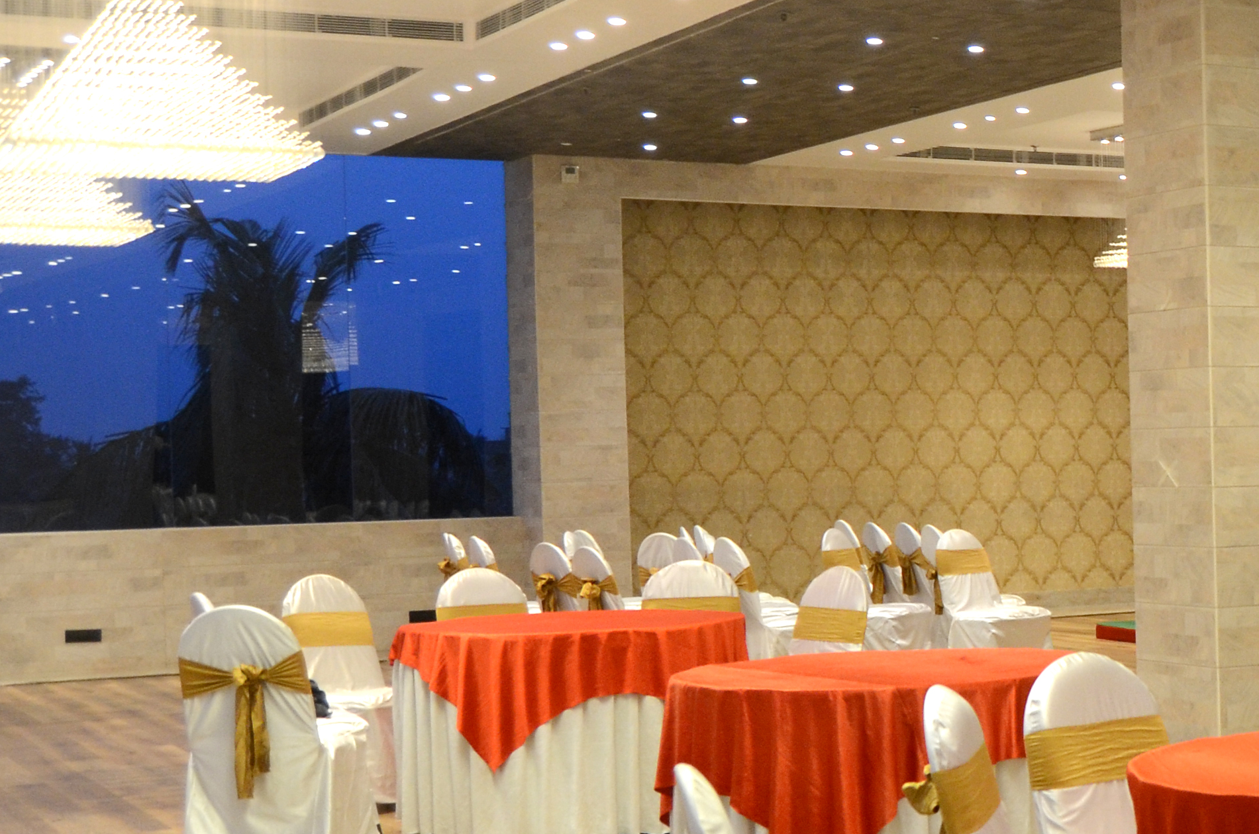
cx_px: 1603
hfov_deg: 25.3
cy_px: 476
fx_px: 2443
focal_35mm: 70
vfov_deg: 19.4
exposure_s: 1/100
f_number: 4.5
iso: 640
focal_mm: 18
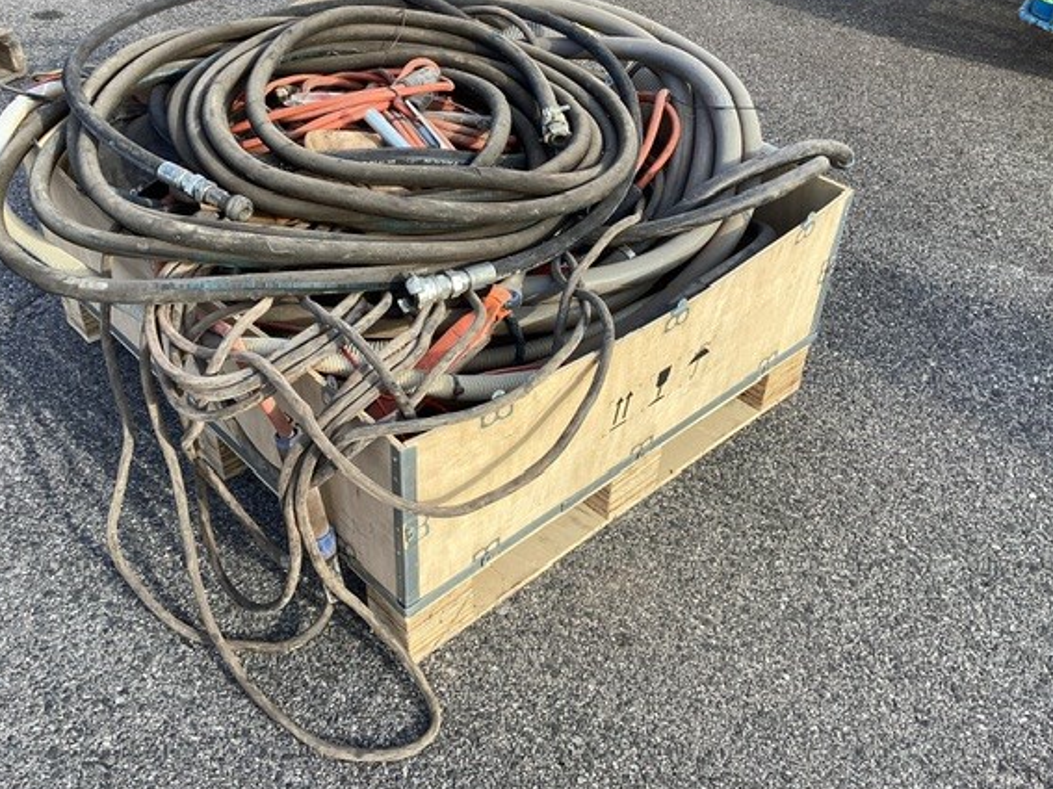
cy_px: 366
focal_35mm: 35
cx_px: 514
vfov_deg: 40.7
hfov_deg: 52.6
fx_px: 1064
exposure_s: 1/395
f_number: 2.4
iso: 25
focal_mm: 3.3
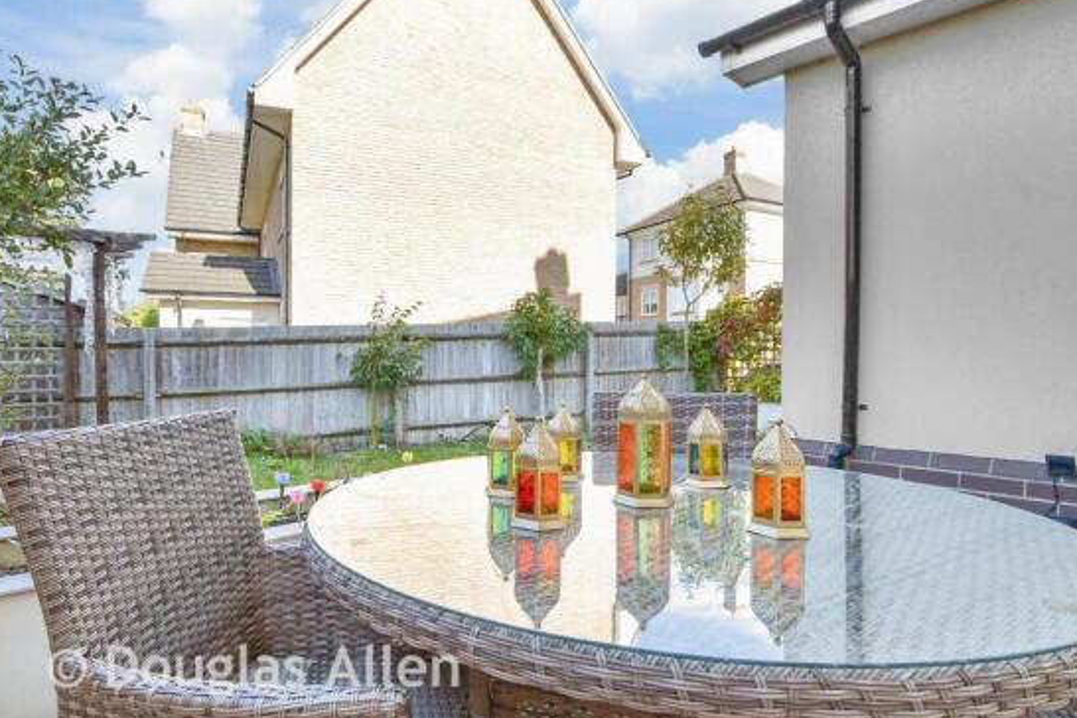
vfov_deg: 67.4
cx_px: 467
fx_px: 538
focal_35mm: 18
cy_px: 372
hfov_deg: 89.5
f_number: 8
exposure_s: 1/100
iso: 160
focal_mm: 10
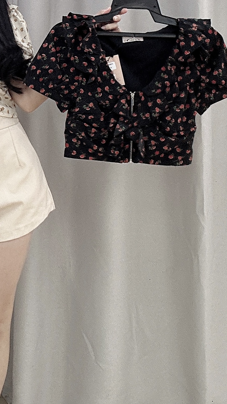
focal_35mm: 49
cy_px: 225
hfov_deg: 22.6
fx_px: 524
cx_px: -39
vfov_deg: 42.0
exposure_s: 1/50
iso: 100
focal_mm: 2.69
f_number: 1.9
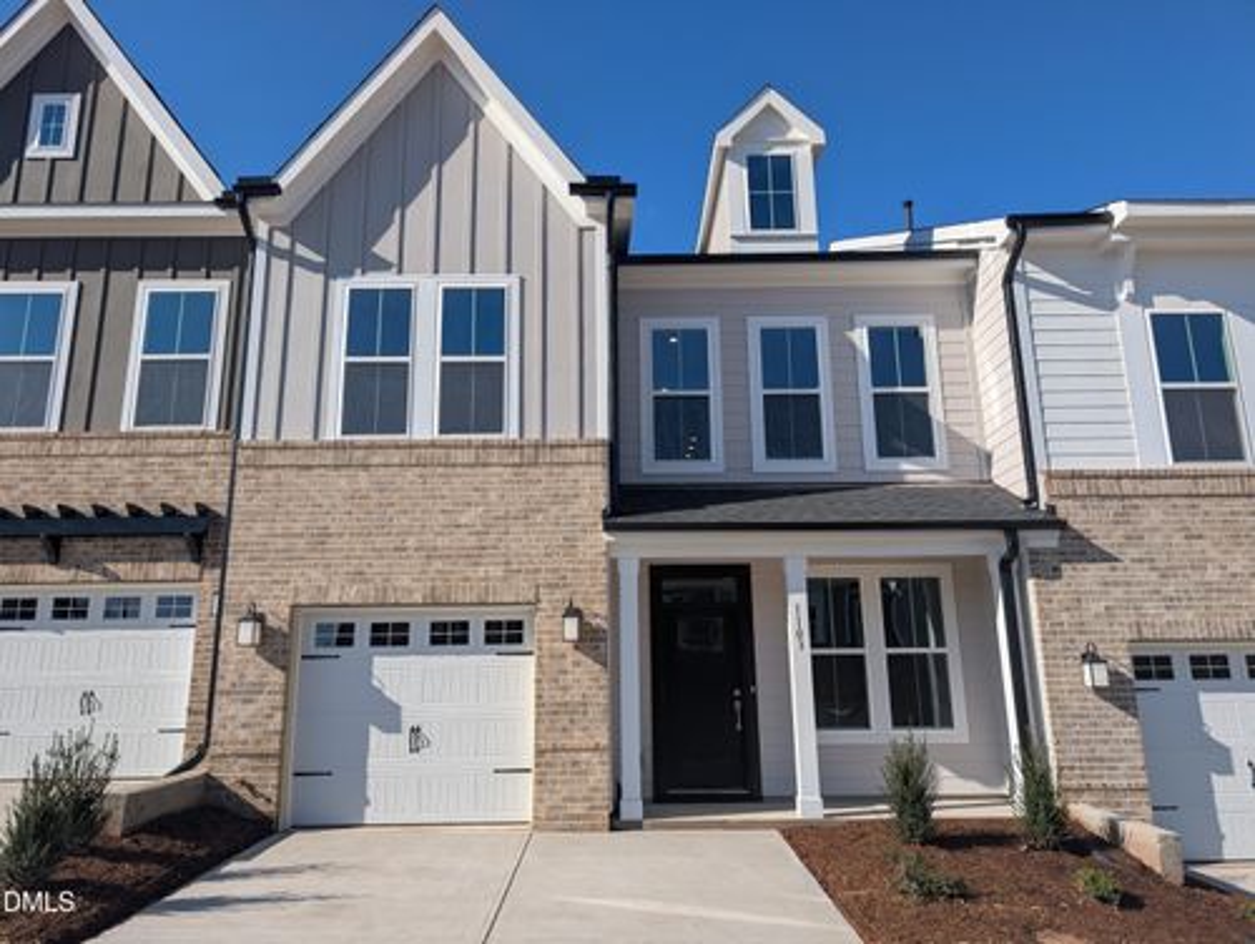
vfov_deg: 56.9
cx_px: 628
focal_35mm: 24
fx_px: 871
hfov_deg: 71.5
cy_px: 472
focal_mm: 6.9
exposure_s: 1/1484
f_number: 1.68
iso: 19
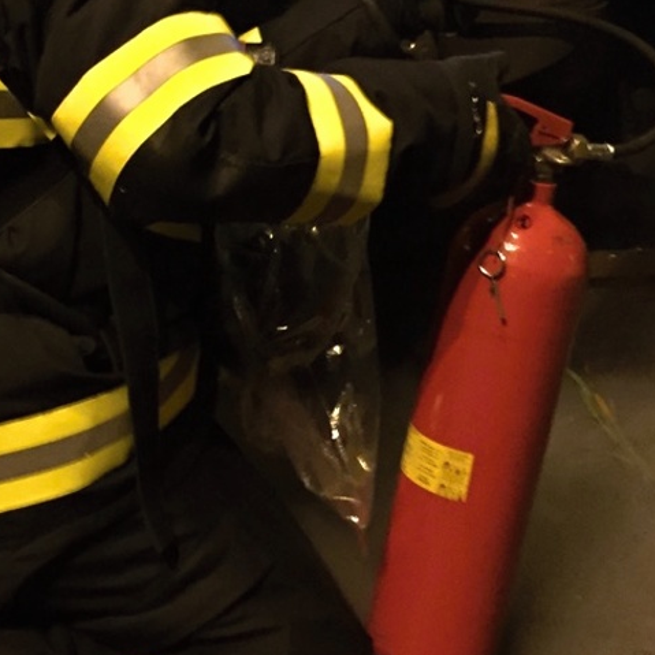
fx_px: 1563
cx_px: 218
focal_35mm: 73
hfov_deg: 23.6
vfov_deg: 23.5
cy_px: 205
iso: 500
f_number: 2.2
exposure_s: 1/17
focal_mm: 4.15
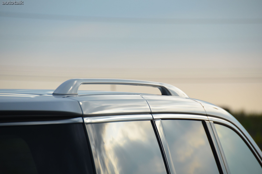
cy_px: 87
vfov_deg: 4.6
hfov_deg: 6.9
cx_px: 131
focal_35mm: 300
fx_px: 2179
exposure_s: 1/1250
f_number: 5.6
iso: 400
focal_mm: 200
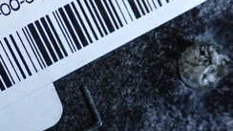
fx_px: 729
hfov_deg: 17.4
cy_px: 36
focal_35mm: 118
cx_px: -34
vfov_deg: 10.2
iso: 1000
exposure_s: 1/125
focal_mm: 7.84
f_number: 2.9
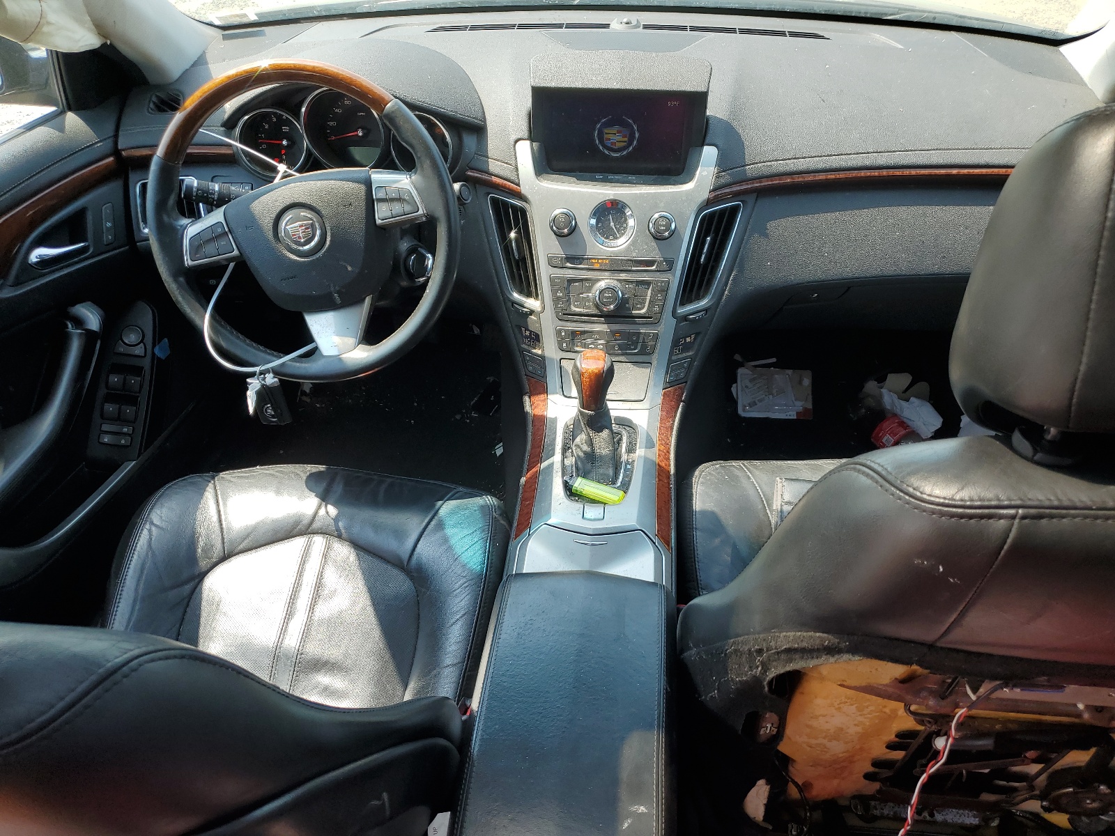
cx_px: 558
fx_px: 837
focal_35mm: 26
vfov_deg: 53.1
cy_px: 418
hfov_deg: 67.3
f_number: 1.5
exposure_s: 1/476
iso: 50
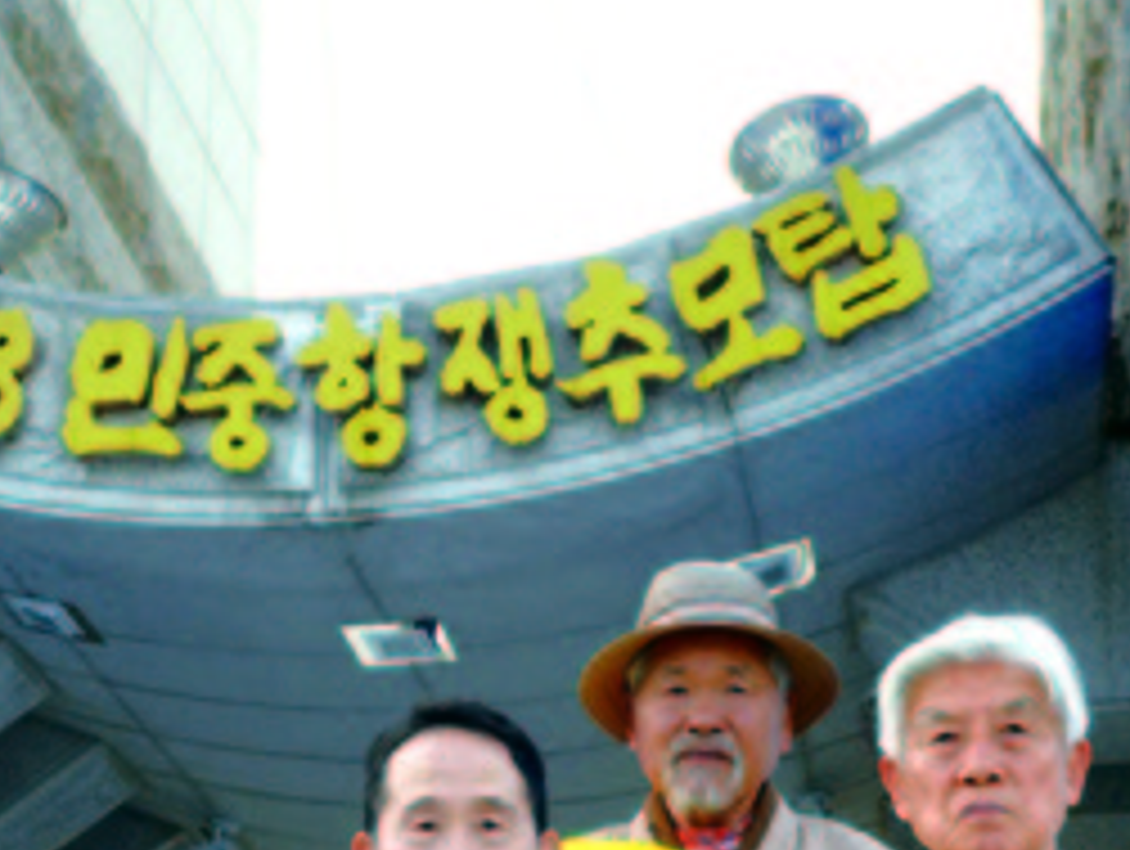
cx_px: 392
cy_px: 870
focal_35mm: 103
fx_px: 3367
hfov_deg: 19.0
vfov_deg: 14.2
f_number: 13
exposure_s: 1/100
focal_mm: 30
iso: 800
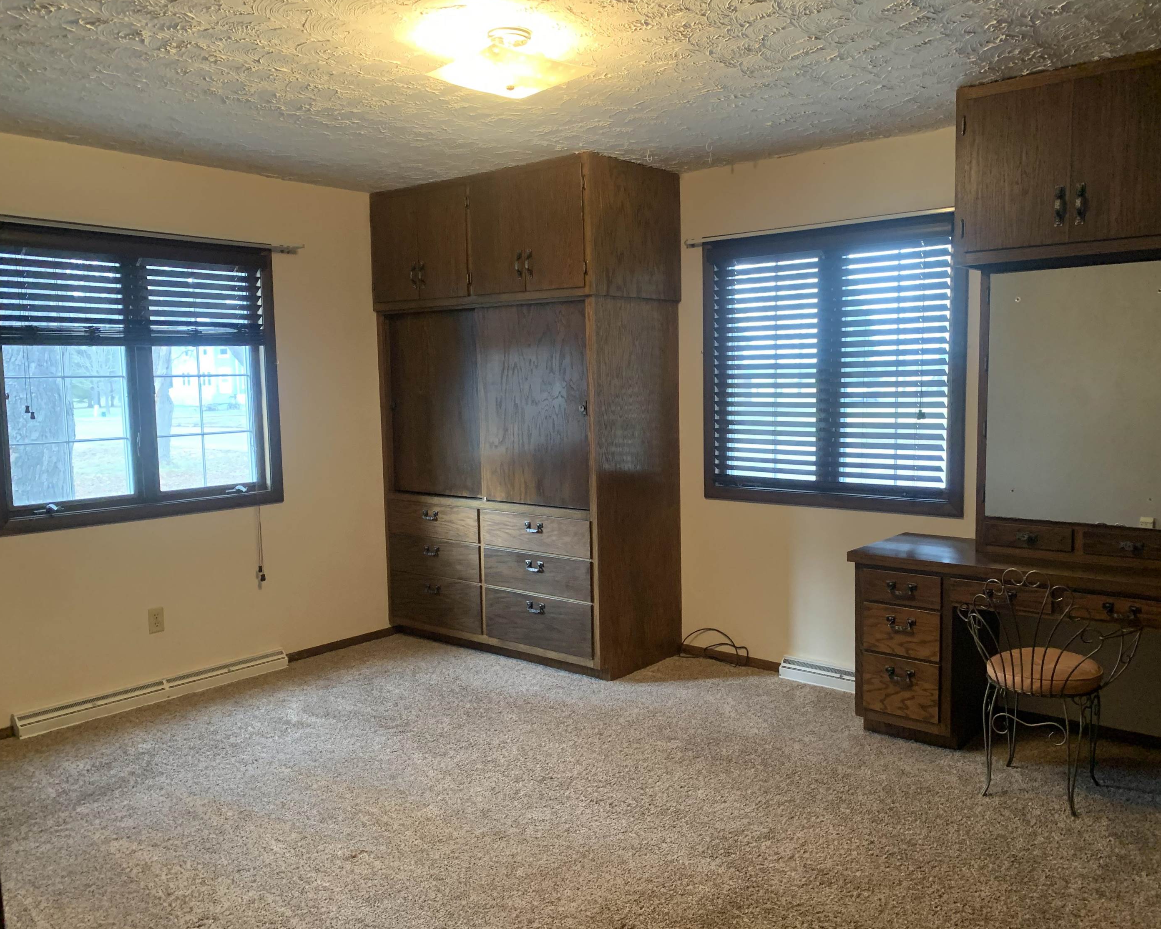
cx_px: 623
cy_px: 477
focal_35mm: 28
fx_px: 962
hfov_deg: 62.1
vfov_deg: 51.5
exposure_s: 1/40
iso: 320
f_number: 1.8
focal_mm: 4.25
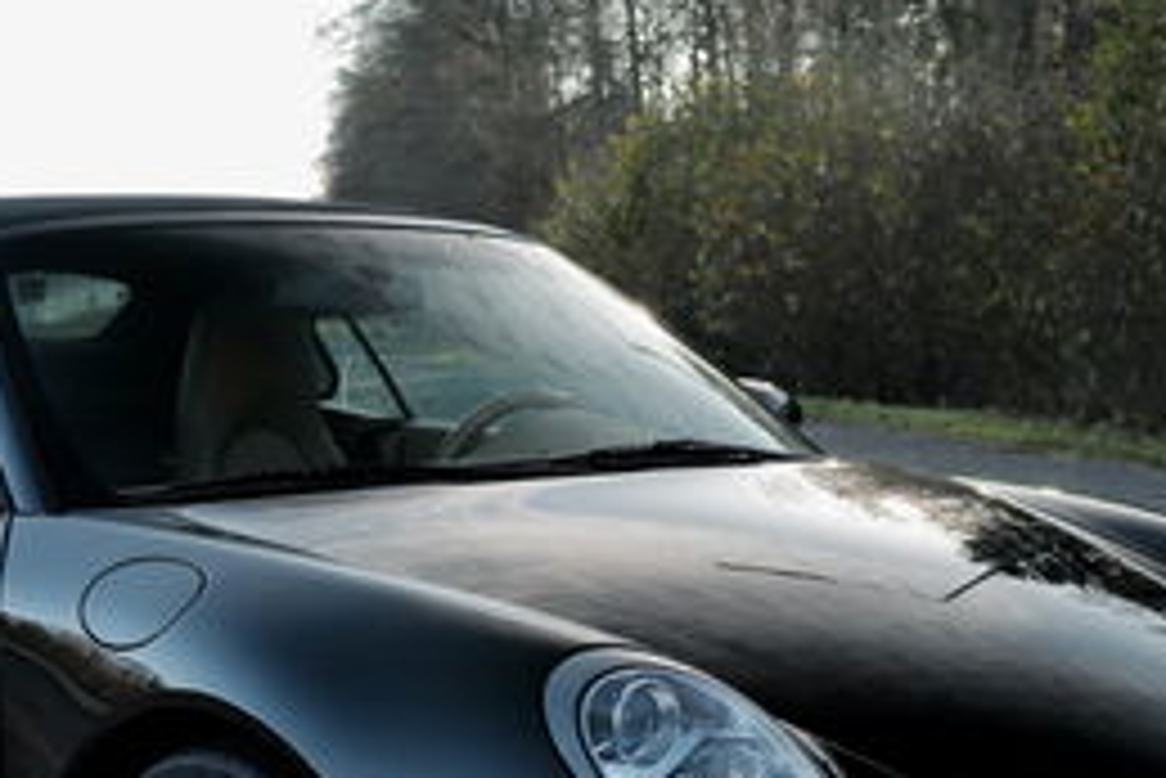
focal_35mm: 83
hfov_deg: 24.5
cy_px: 522
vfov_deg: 16.4
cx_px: 621
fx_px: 2690
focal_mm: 28
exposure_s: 1/125
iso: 100
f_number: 3.5
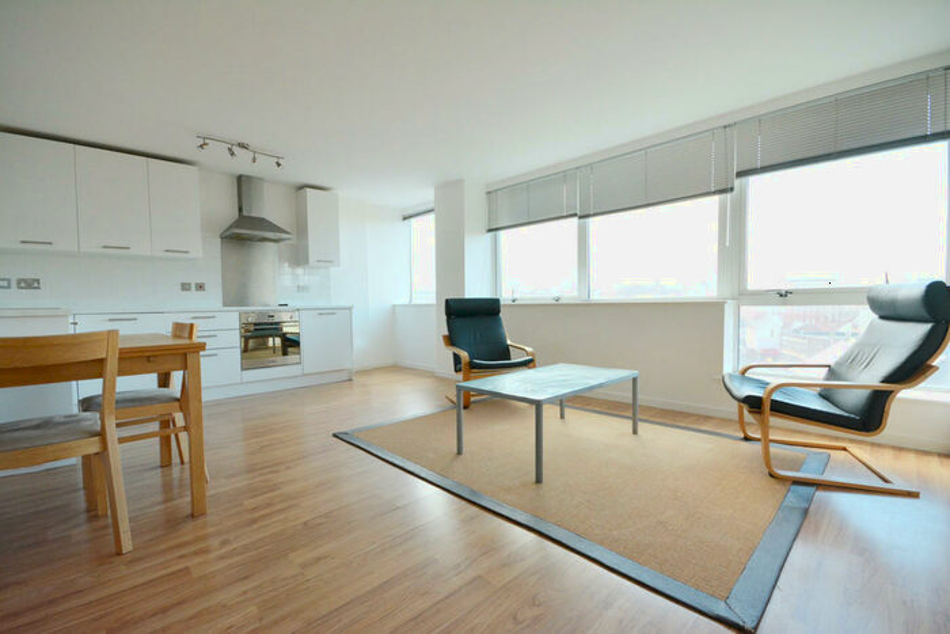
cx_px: 475
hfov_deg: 100.4
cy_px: 317
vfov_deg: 77.4
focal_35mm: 15
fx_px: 396
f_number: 7.1
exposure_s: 1/200
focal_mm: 10
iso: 1600
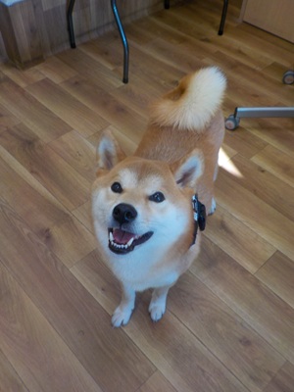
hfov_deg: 46.8
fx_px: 340
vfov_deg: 60.0
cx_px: 147
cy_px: 196
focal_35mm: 30
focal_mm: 4.1
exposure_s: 1/30
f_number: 3.3
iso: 125
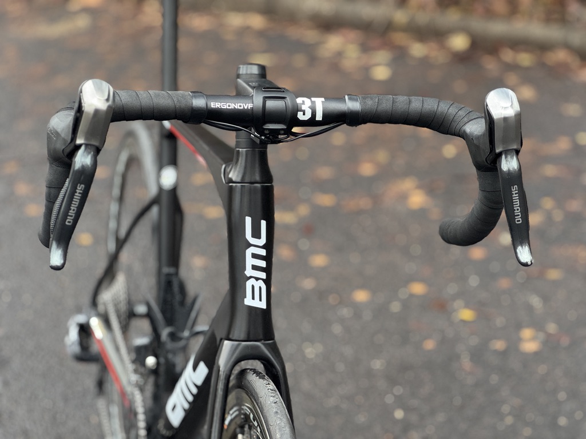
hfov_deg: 25.3
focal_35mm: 77
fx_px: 1304
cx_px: 293
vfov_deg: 19.1
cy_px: 220
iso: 250
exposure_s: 1/60
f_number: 2.8
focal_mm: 9
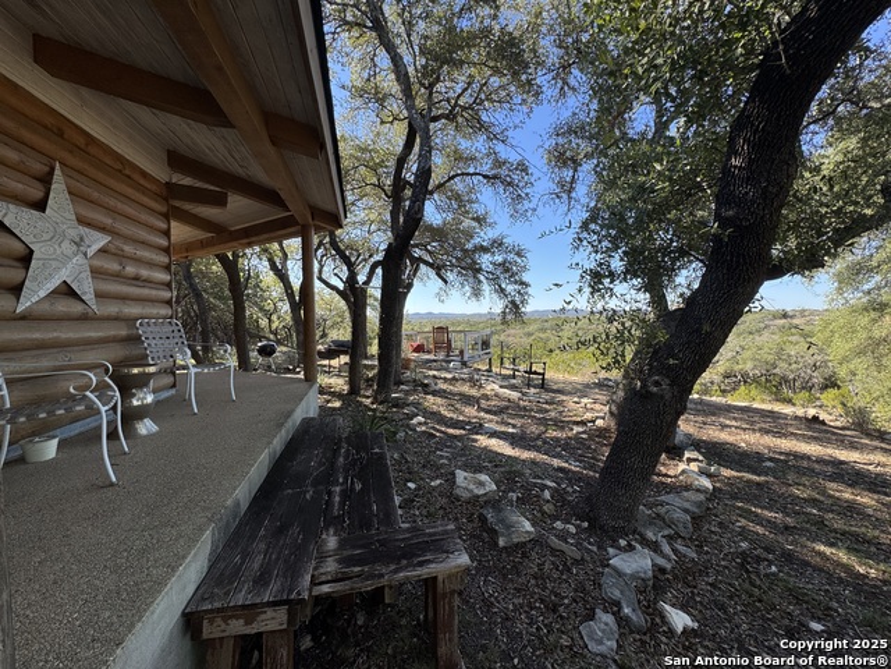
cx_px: 446
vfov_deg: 85.7
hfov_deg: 102.1
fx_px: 360
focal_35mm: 14
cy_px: 334
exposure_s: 1/505
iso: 50
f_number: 2.2
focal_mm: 2.22
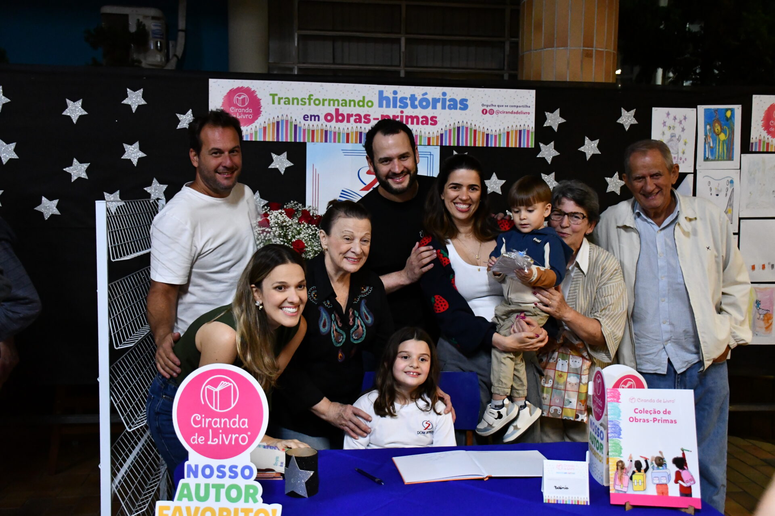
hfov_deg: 53.1
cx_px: 388
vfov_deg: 36.9
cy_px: 258
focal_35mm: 36
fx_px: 775
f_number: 3.8
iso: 5600
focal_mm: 24
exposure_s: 1/60
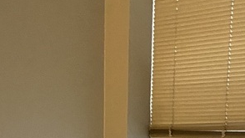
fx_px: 675
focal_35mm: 104
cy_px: 335
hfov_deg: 20.3
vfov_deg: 10.1
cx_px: 203
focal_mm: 4.25
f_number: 1.8
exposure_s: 1/40
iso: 500
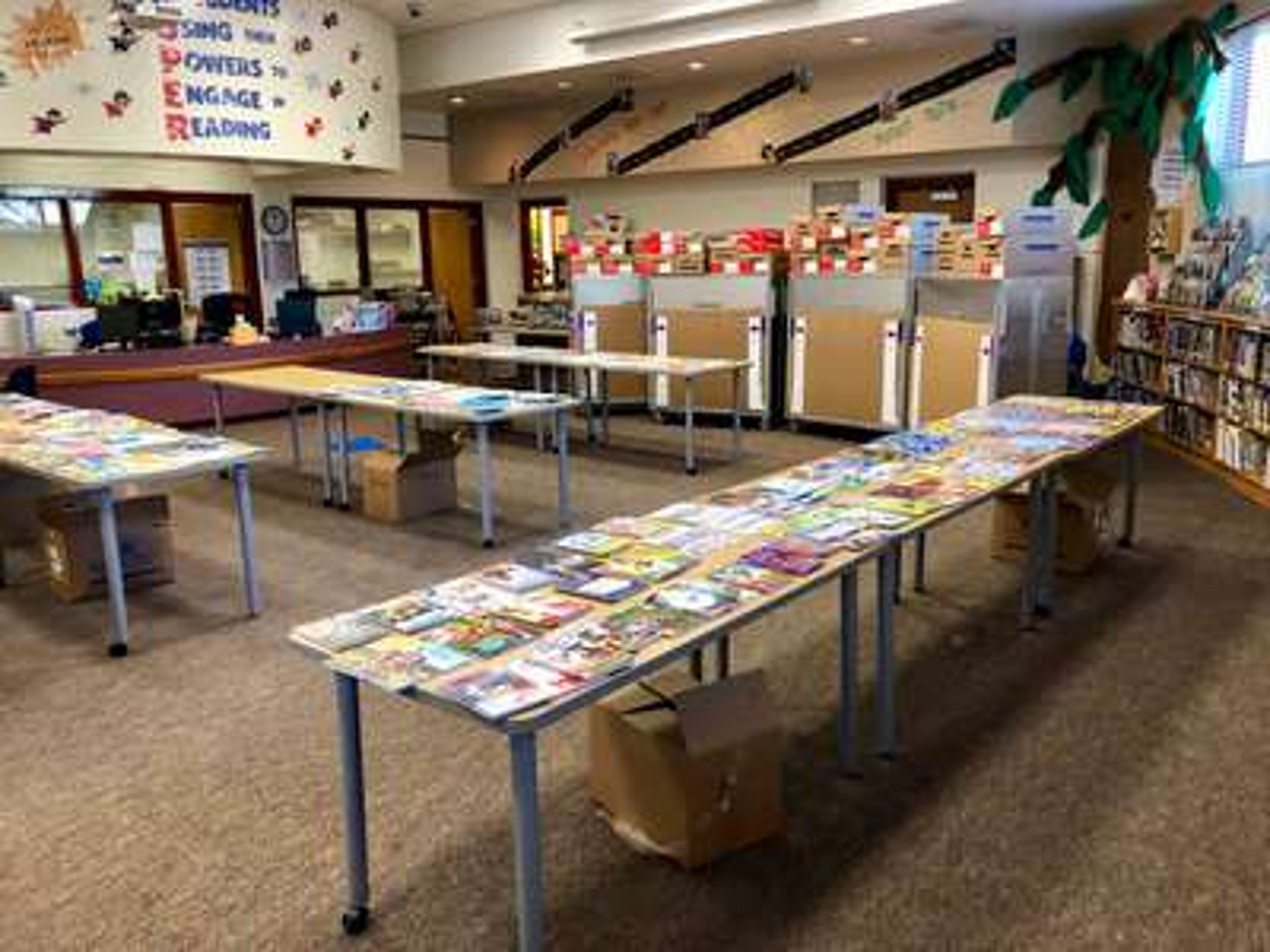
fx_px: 1027
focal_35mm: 28
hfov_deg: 63.4
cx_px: 635
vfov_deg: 49.7
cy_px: 476
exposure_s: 1/15
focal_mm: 4
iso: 40
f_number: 1.8
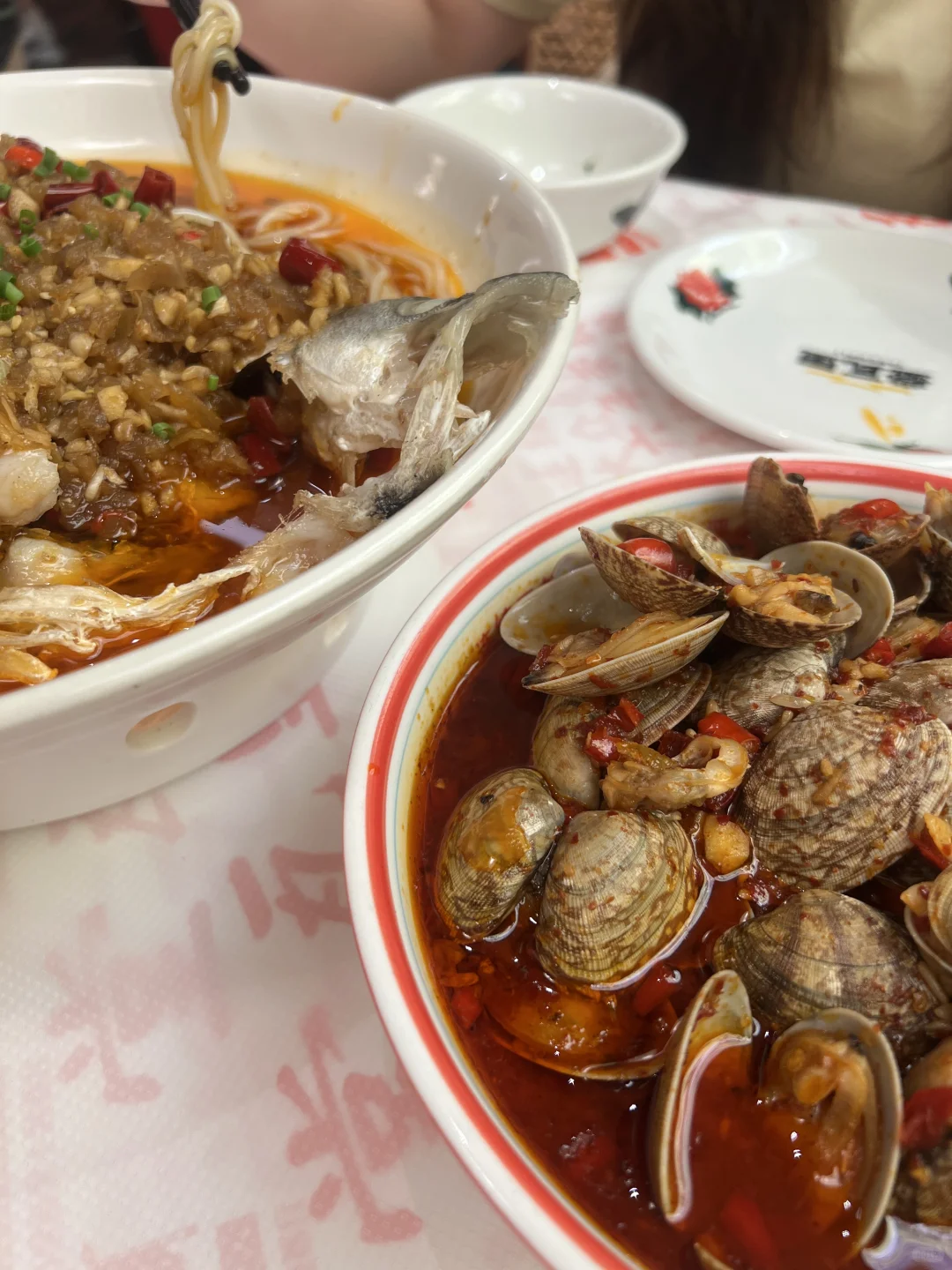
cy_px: 635
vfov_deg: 67.3
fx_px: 953
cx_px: 476
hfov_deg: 53.1
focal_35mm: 26
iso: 64
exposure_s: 1/100
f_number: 1.5
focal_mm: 5.7
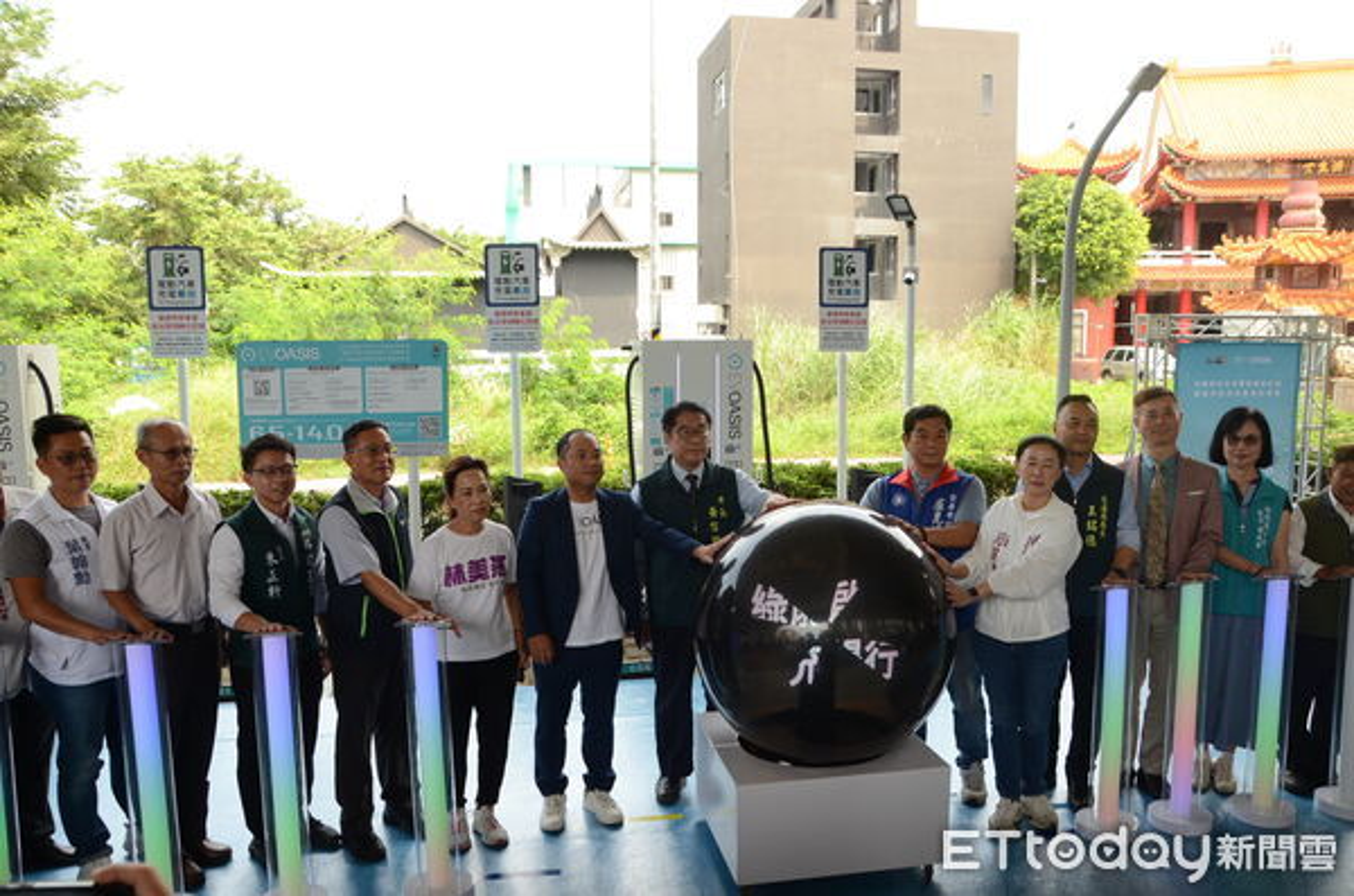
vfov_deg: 47.7
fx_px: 1013
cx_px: 677
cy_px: 448
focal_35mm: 27
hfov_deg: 67.5
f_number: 6.3
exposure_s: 1/160
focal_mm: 18
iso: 400
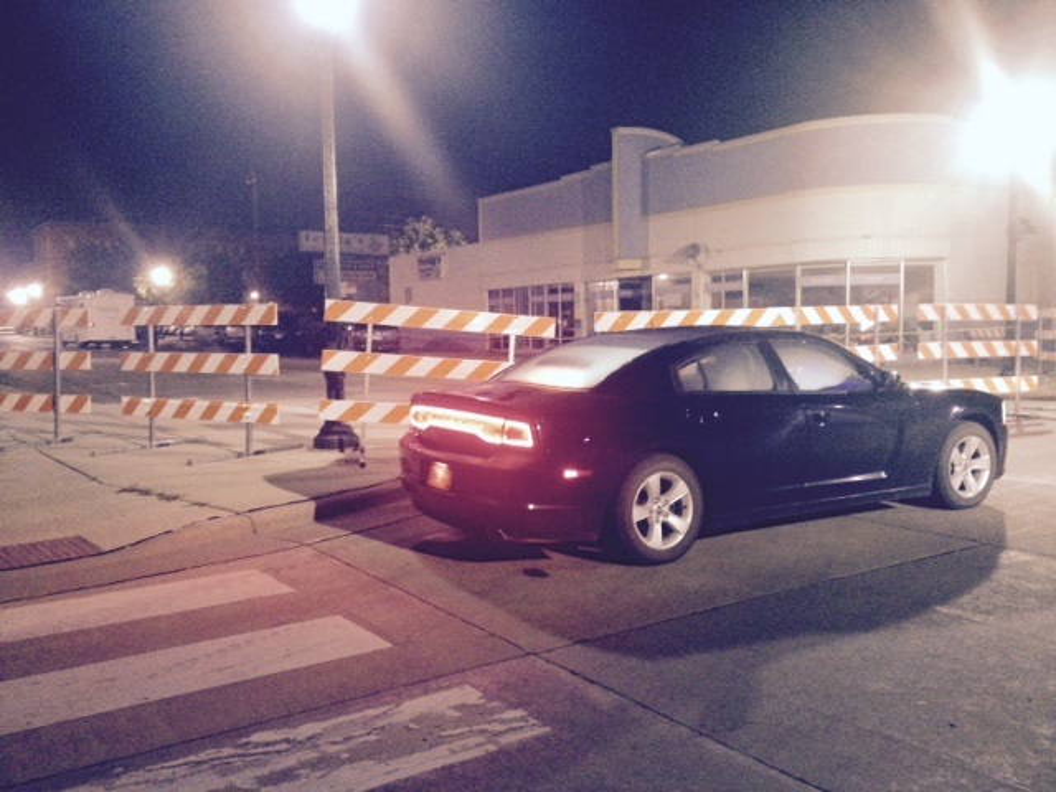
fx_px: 1068
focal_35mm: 35
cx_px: 528
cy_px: 396
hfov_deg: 52.6
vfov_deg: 40.7
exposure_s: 1/15
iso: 500
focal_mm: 4.28
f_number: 2.4
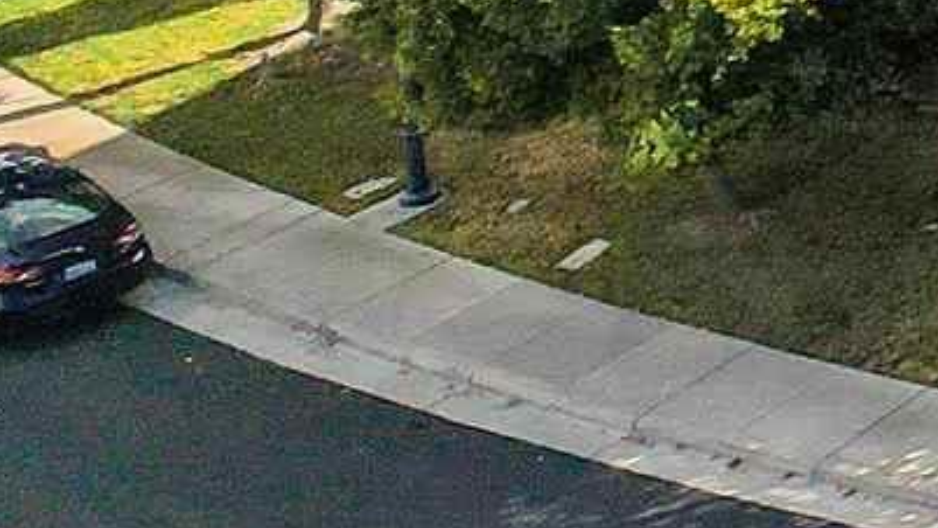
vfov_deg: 6.1
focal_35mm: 176
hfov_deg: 9.2
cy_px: -1283
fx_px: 4377
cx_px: 3010
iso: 100
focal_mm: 8.38
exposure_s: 1/2500
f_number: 2.8
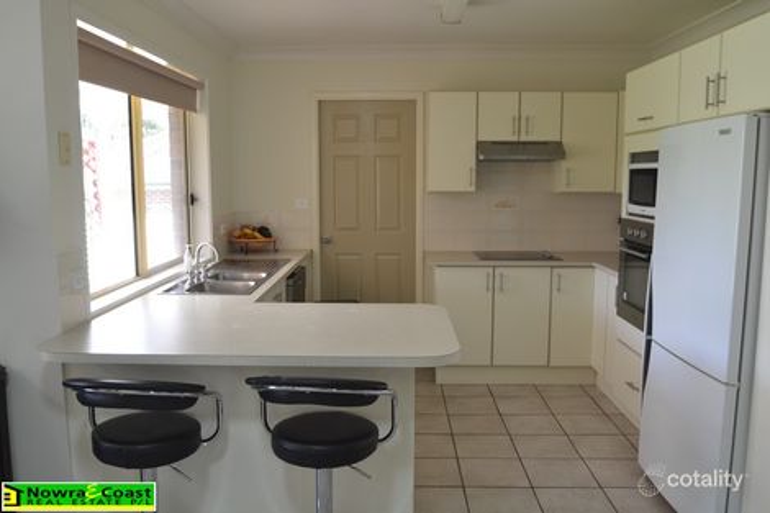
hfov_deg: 64.6
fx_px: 609
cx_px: 385
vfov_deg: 45.6
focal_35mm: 28
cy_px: 256
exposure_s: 1/60
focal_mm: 19
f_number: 4.2
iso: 500
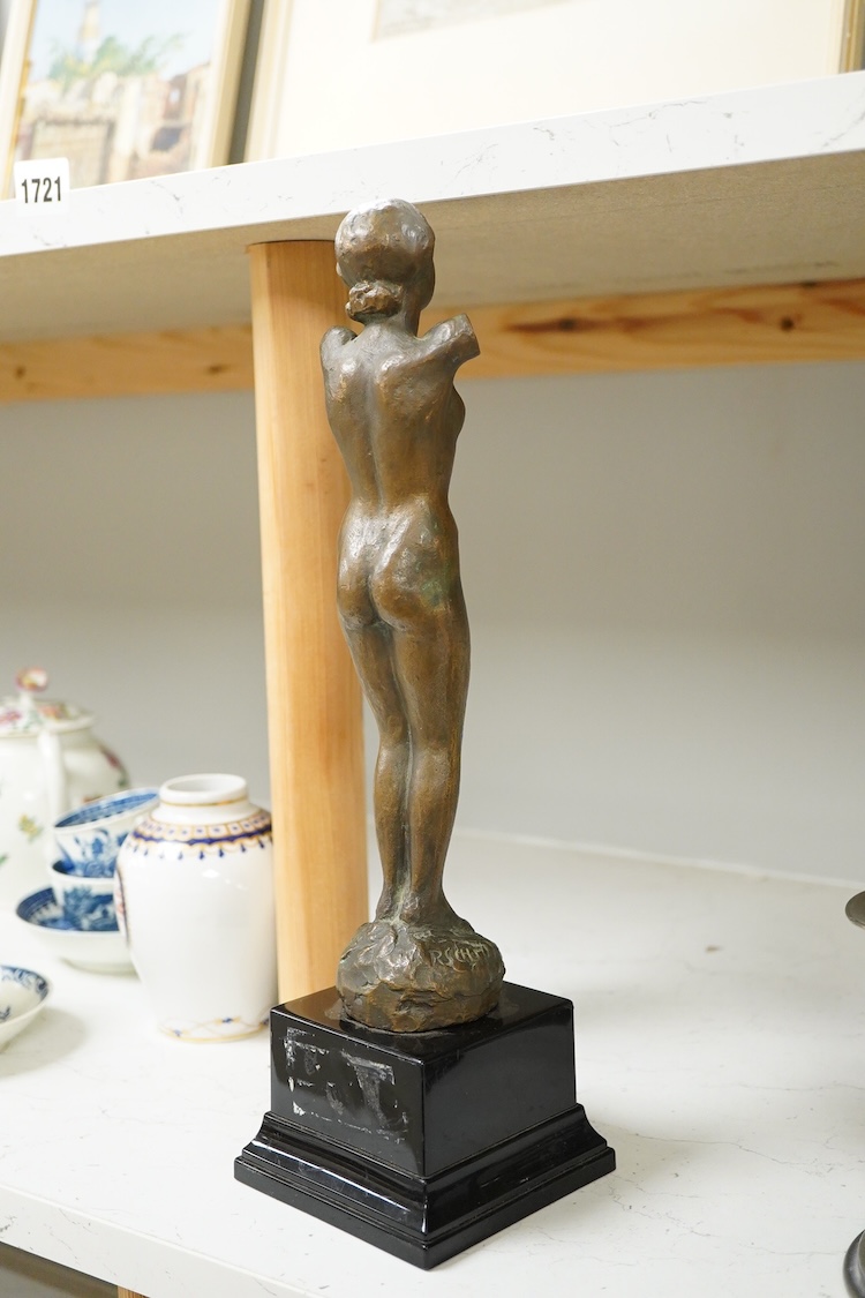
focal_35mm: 45
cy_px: 649
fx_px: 1622
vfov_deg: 43.6
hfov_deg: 29.9
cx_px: 432
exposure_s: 1/200
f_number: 3.5
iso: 2500
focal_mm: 30
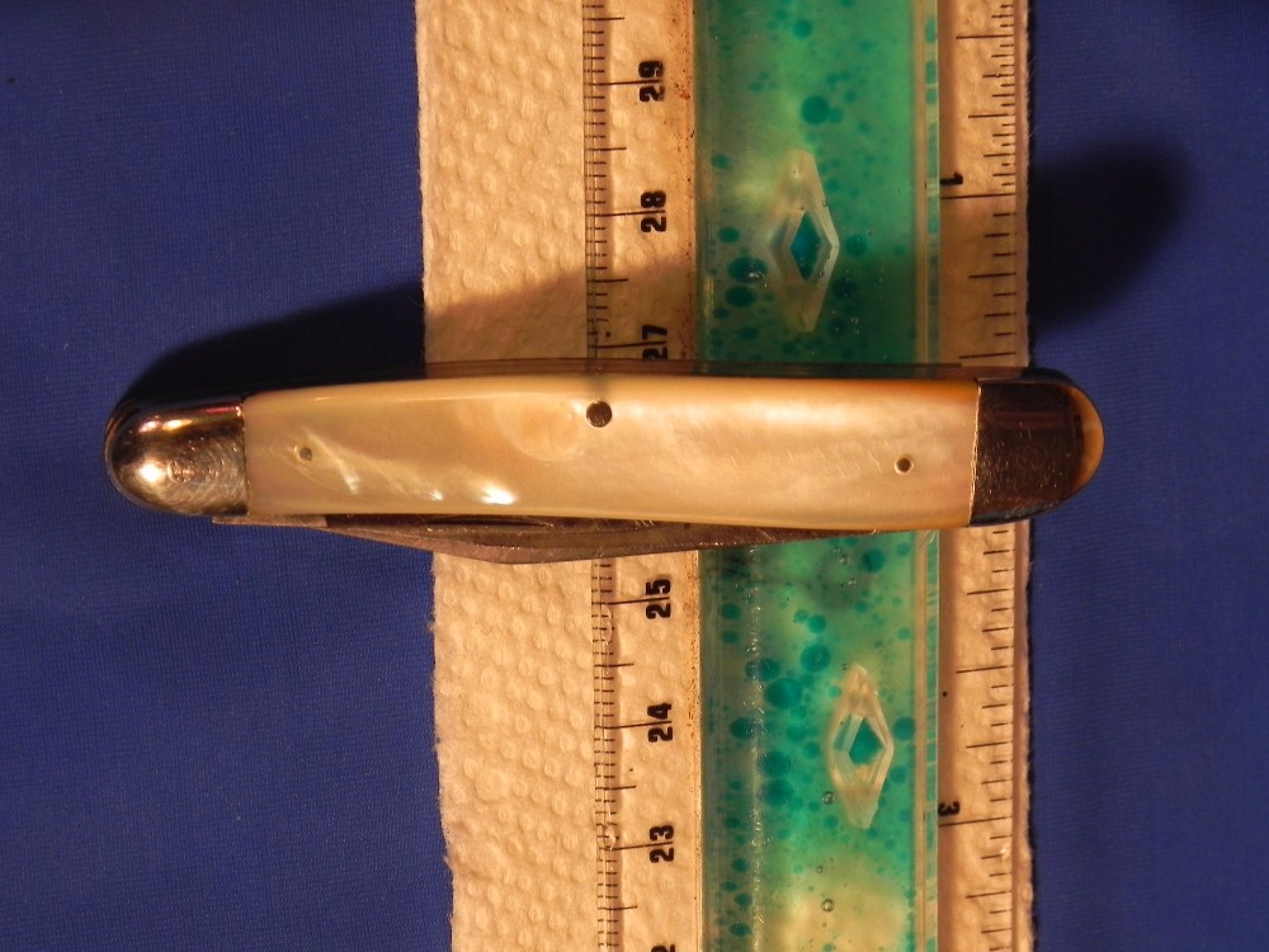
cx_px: 634
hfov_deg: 13.7
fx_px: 5279
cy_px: 476
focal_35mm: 144
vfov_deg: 10.3
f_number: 4.5
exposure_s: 1/168
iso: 160
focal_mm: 25.7
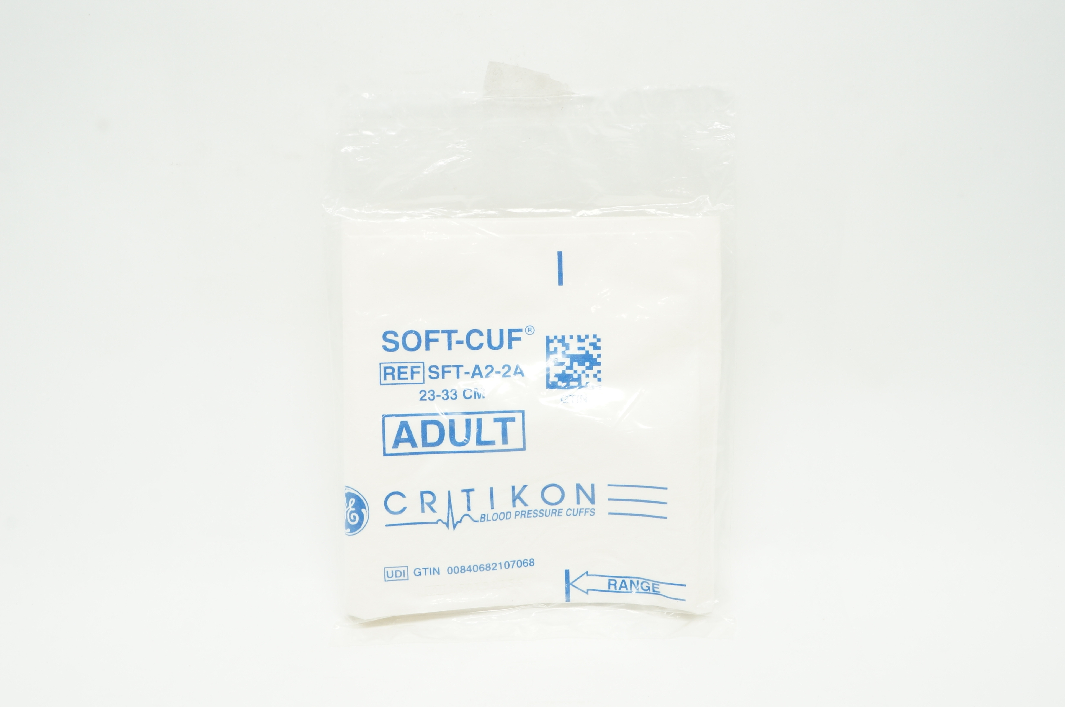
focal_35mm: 39
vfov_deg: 34.1
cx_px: 532
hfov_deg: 49.6
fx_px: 1153
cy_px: 354
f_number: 13
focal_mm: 26
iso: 400
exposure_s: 1/13
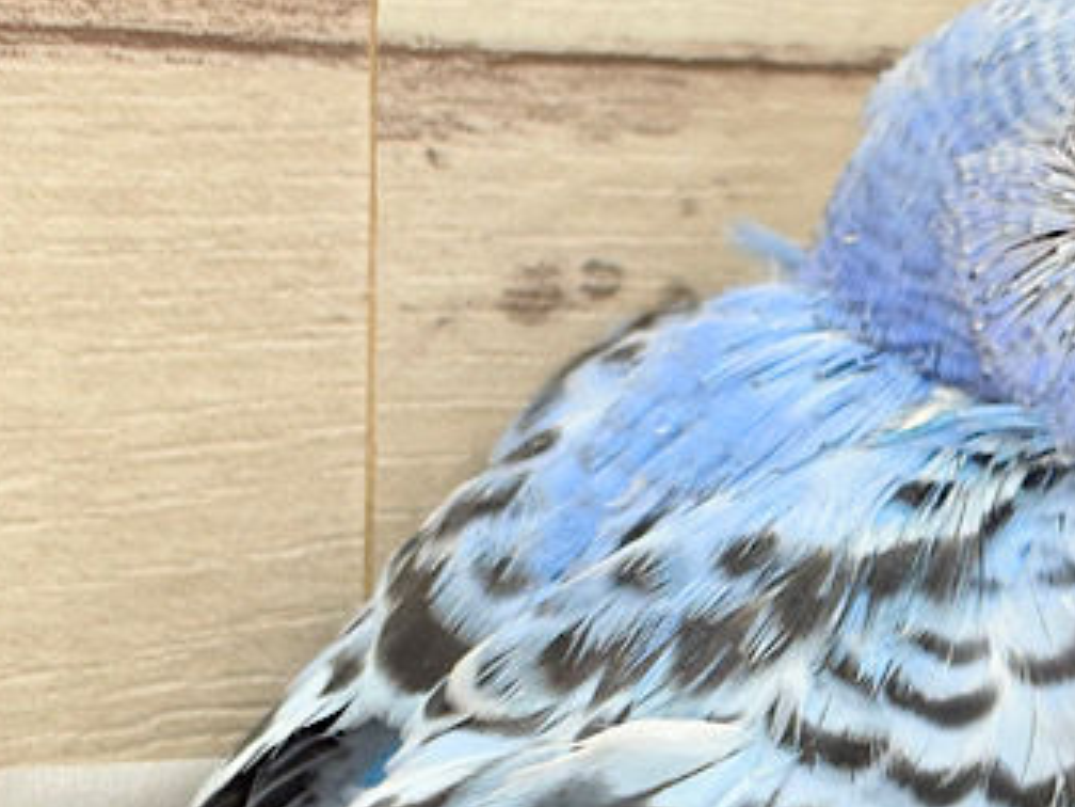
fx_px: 3074
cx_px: 774
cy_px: 557
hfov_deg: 19.7
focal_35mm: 99
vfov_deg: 14.9
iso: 125
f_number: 1.6
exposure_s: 1/100
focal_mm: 5.96
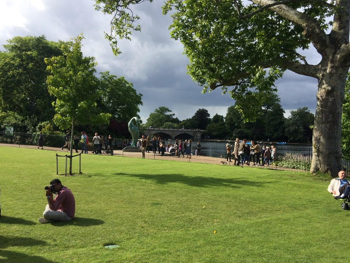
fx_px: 303
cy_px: 135
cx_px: 169
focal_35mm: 30
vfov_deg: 46.8
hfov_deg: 59.9
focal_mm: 4.15
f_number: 2.2
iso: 32
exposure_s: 1/1172
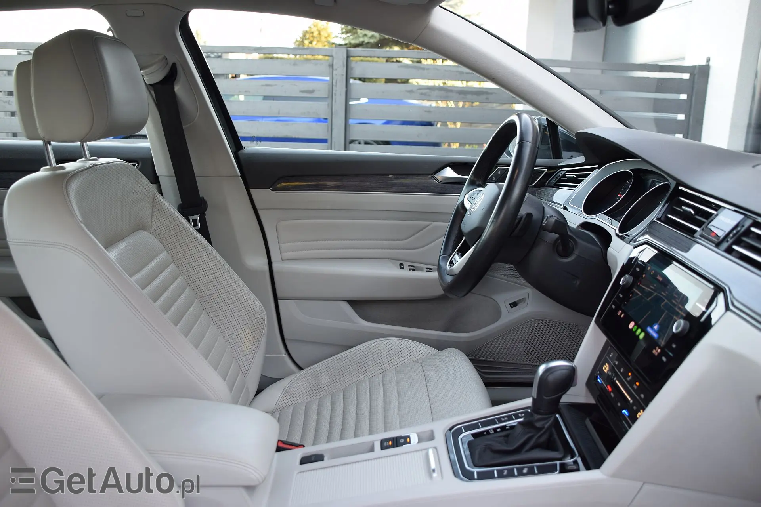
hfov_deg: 59.5
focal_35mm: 32
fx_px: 666
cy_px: 254
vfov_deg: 41.7
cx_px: 380
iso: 320
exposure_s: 1/60
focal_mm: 21
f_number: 4
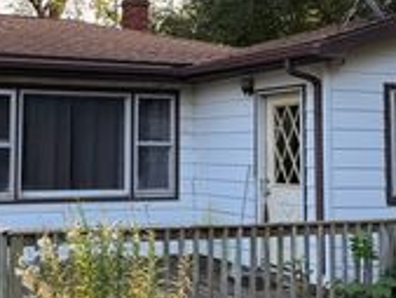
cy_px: 95
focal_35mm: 71
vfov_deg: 20.7
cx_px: 159
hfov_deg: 27.3
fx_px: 813
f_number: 1.78
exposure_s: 1/407
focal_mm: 6.76
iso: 100
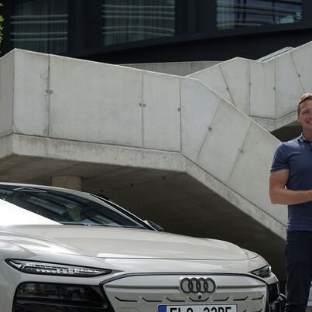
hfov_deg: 21.4
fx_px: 826
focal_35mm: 81
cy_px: 208
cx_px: 142
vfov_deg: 21.3
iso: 100
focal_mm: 40
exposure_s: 1/400
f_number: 5.6
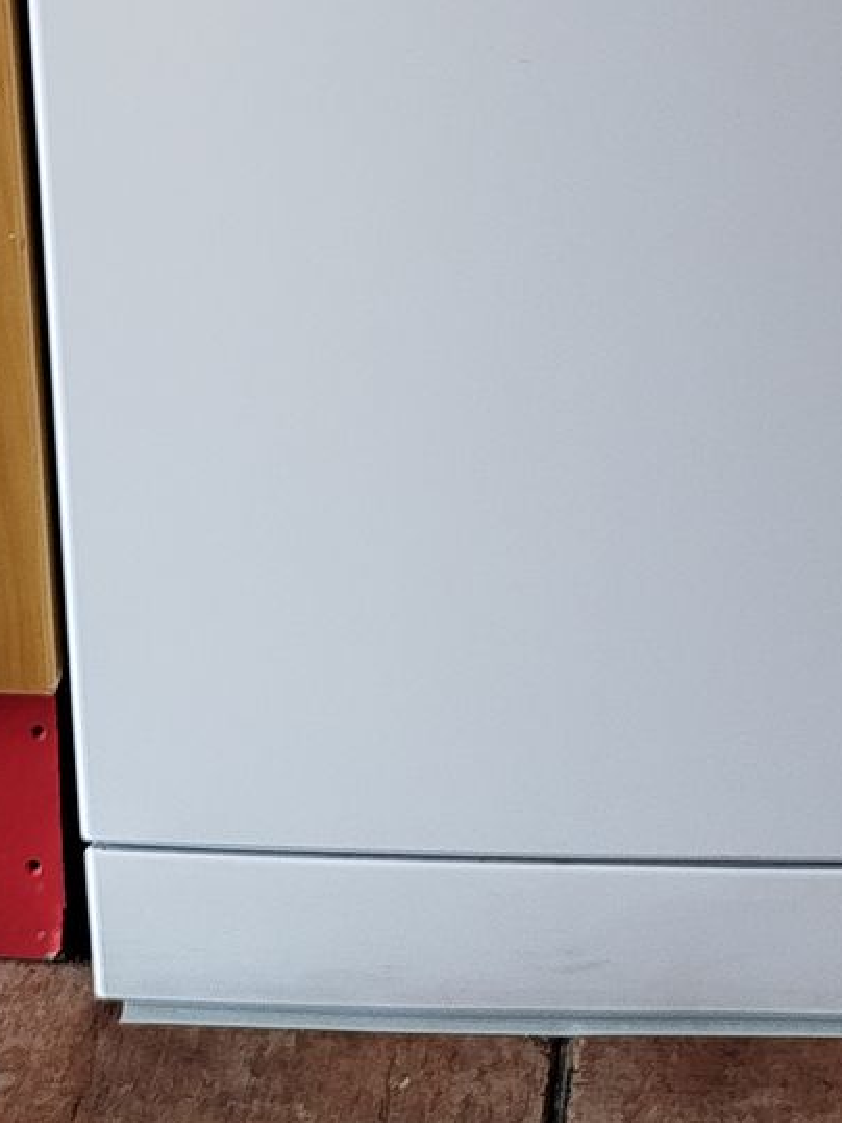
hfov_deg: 14.4
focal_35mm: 102
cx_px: 754
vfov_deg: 18.9
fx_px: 3309
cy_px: 104
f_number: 1.7
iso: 80
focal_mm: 5.31
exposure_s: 1/50
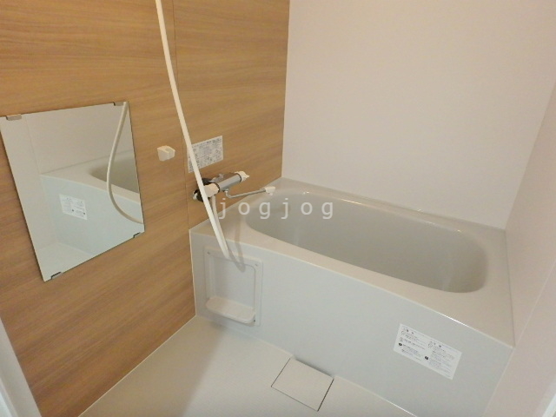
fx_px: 337
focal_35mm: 21
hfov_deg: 79.0
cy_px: 208
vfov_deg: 63.4
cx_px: 278
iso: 800
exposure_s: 1/30
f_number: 3.5
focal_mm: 3.7
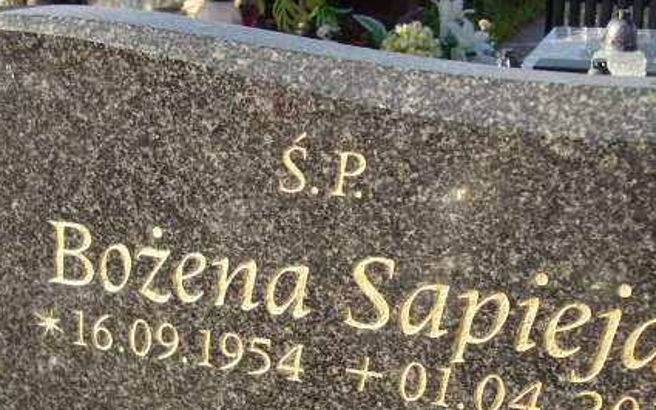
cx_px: 400
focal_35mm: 59
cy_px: 356
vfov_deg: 21.6
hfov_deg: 34.4
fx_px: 1055
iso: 50
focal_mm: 6.2
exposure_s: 1/458
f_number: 2.8
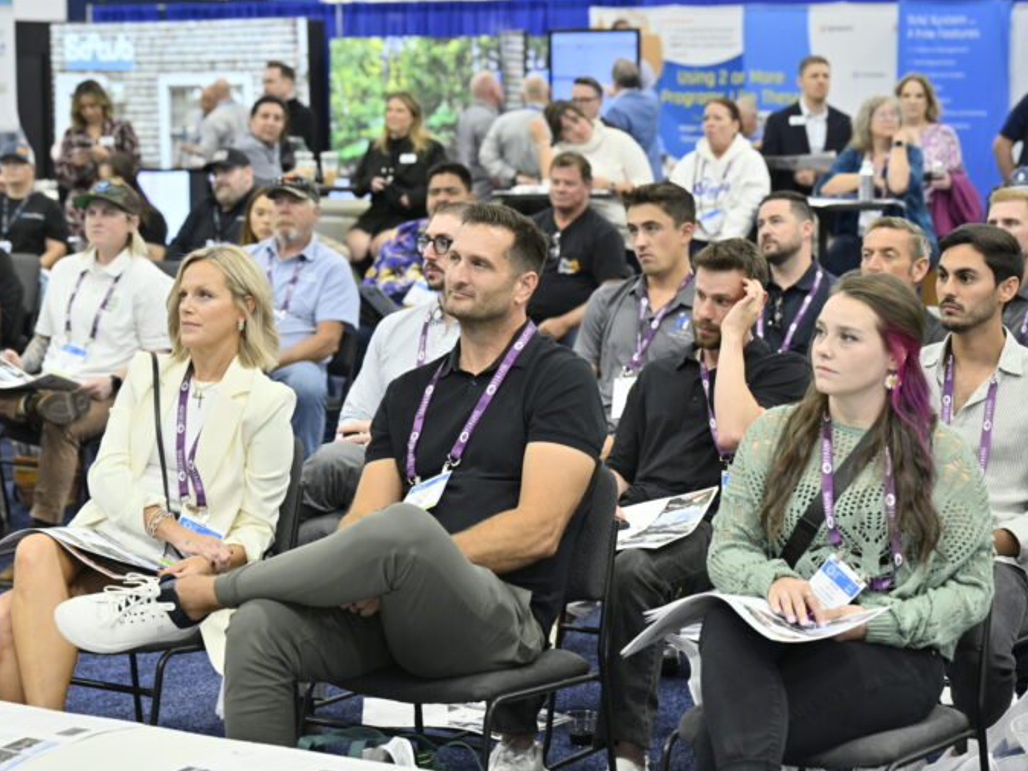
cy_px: 383
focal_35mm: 80
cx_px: 523
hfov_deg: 24.4
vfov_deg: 18.4
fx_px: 2375
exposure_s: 1/400
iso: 800
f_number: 4
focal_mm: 73
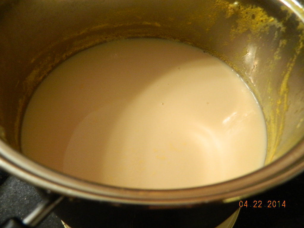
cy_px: 114
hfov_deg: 69.4
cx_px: 152
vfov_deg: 54.9
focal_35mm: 25
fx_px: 220
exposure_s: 1/20
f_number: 3.1
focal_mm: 4.5
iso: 400
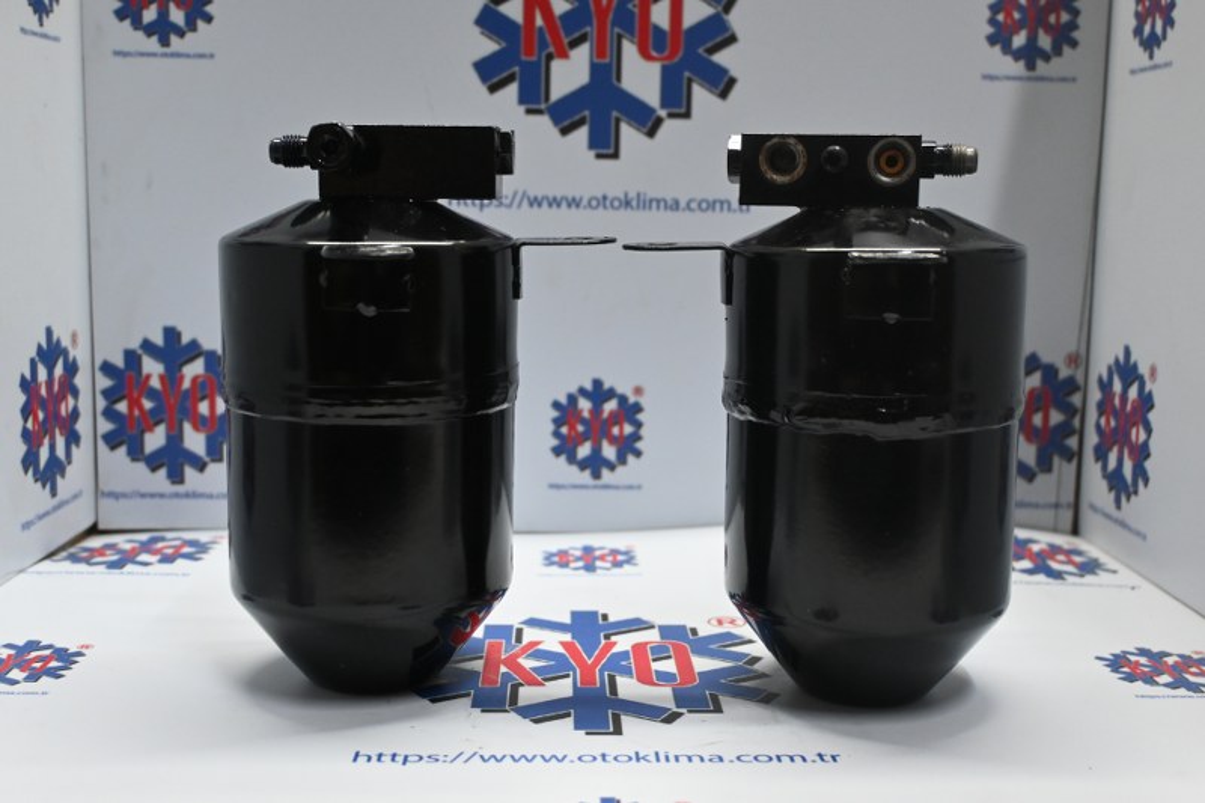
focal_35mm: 41
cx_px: 602
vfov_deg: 32.4
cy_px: 402
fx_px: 1380
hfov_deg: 47.2
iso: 1600
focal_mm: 27.5
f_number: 4.5
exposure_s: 1/125
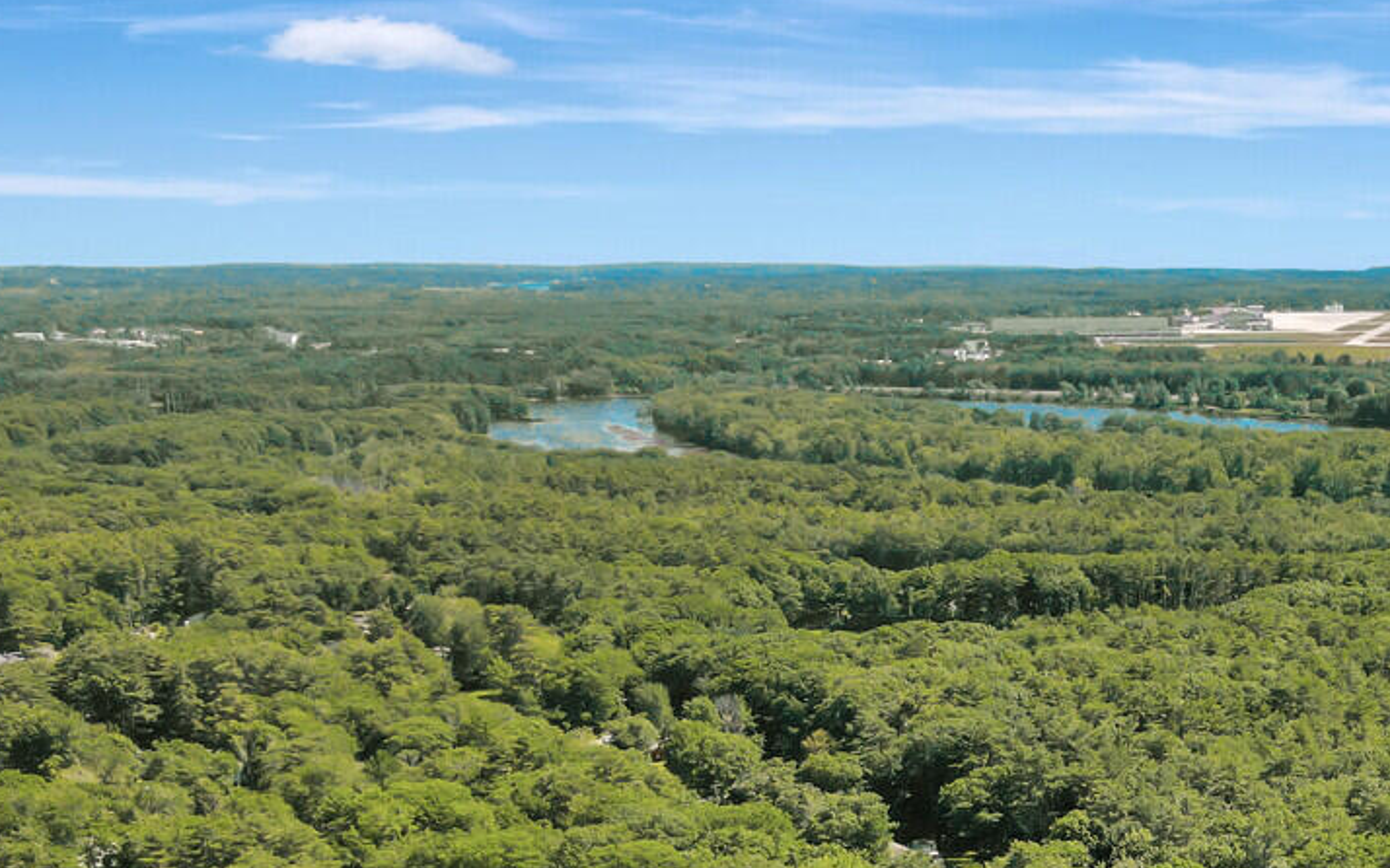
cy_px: 922
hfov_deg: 33.0
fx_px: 2159
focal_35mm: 57
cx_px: 1359
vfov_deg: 21.7
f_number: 2.8
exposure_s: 1/800
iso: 200
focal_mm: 4.5
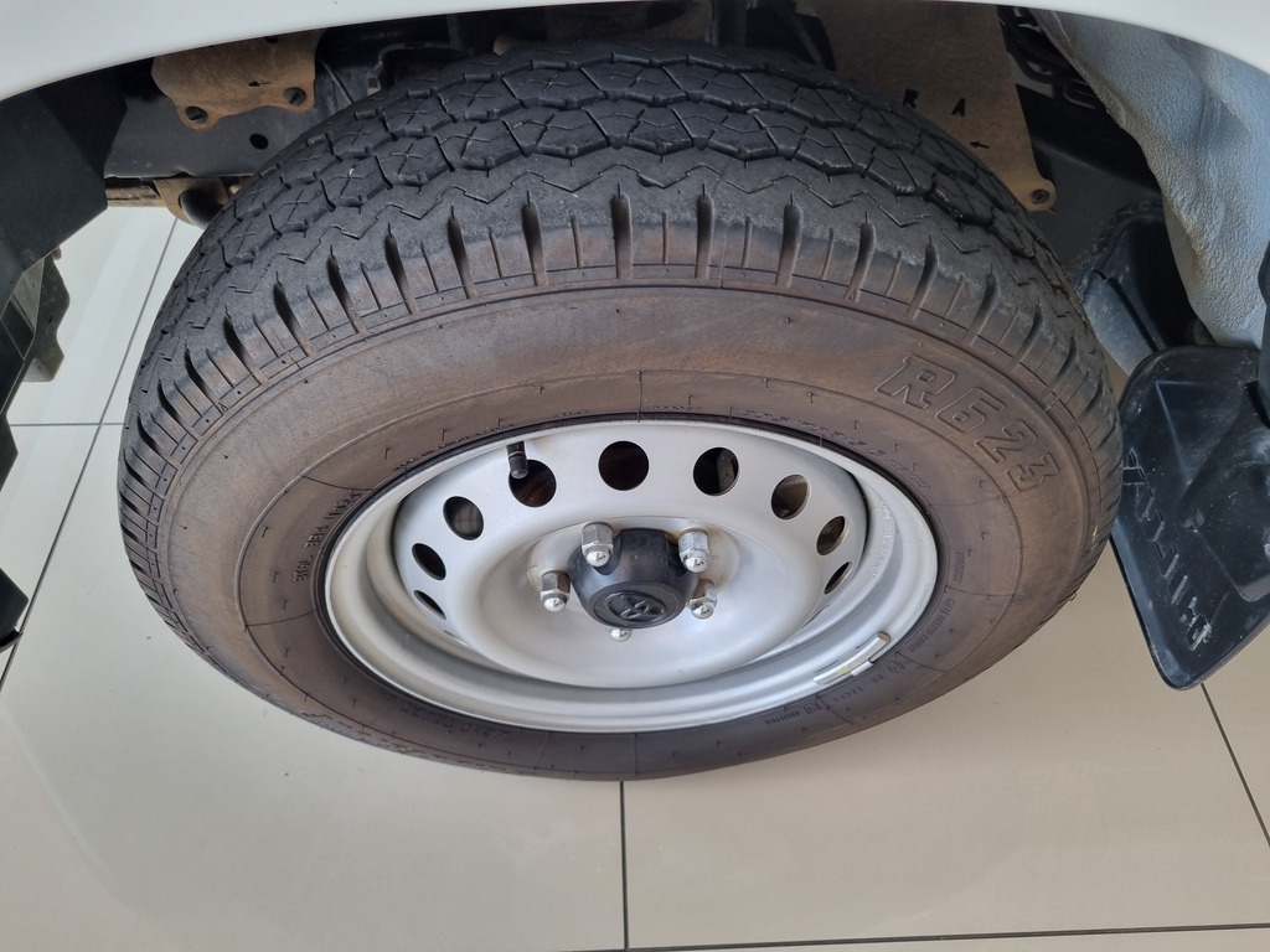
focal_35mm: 26
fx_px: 954
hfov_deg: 67.3
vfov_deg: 53.1
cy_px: 476
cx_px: 635
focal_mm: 5.4
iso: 50
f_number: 1.8
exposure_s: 1/103
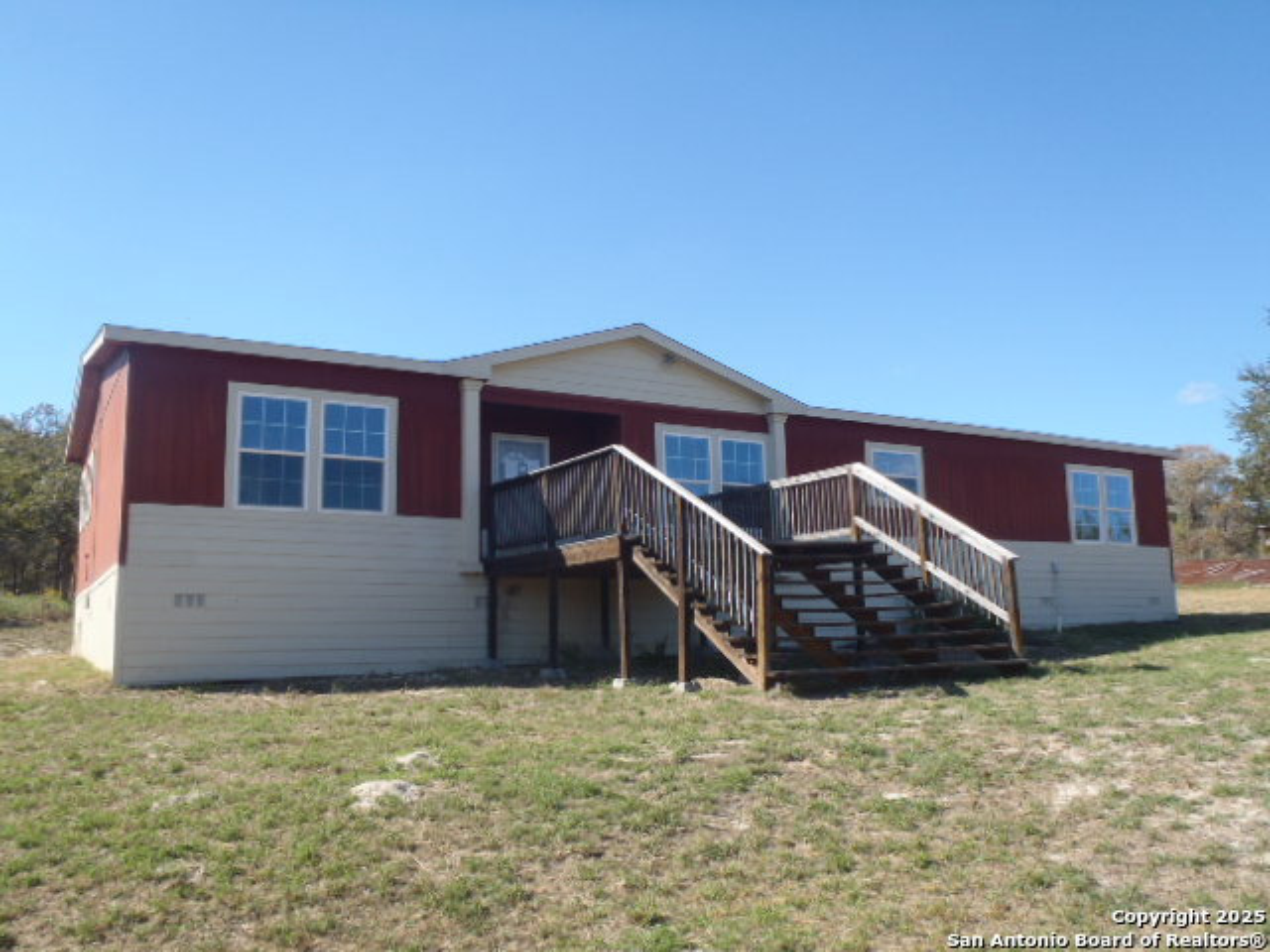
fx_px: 1027
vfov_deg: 49.7
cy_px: 476
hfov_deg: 63.4
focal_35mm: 28
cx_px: 635
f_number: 3.9
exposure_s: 1/320
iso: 80
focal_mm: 5
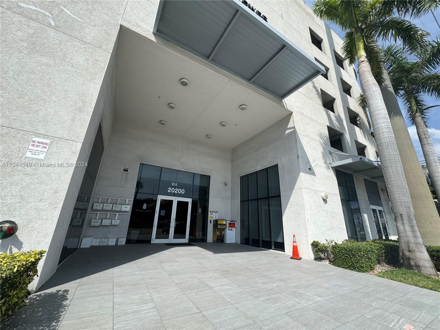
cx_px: 220
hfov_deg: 102.1
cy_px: 165
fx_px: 178
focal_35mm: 14
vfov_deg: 85.7
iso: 50
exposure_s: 1/1600
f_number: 2.2
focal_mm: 2.22
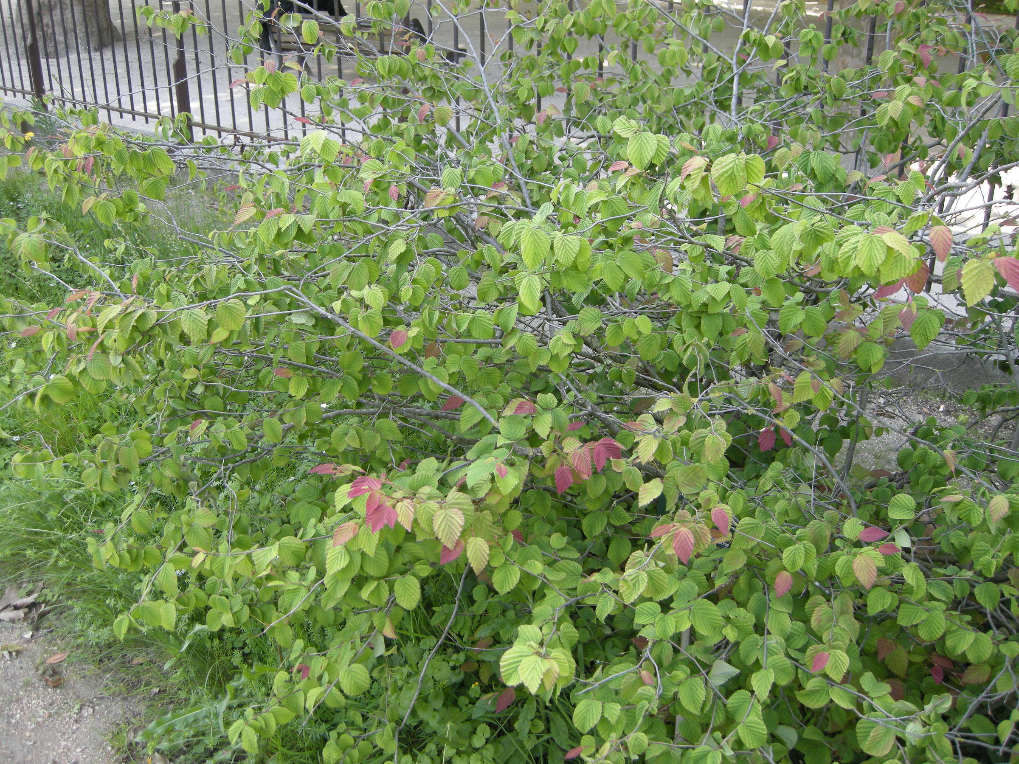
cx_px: 510
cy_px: 382
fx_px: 1030
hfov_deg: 52.6
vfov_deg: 40.7
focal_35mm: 35
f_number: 3
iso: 64
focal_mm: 7.5
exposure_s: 1/53
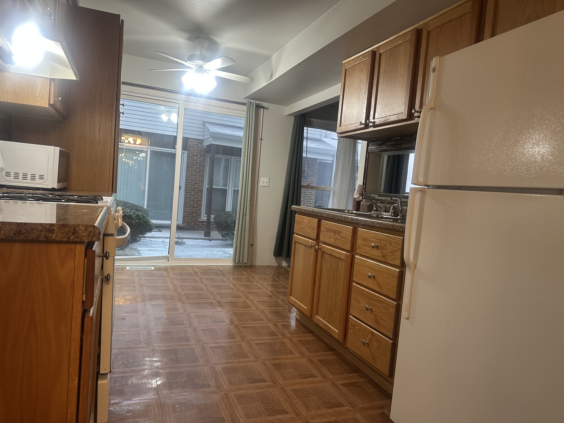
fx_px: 391
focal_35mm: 24
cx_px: 282
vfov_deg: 56.8
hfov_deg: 71.6
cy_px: 212
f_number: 1.78
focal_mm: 6.86
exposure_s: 1/60
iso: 200
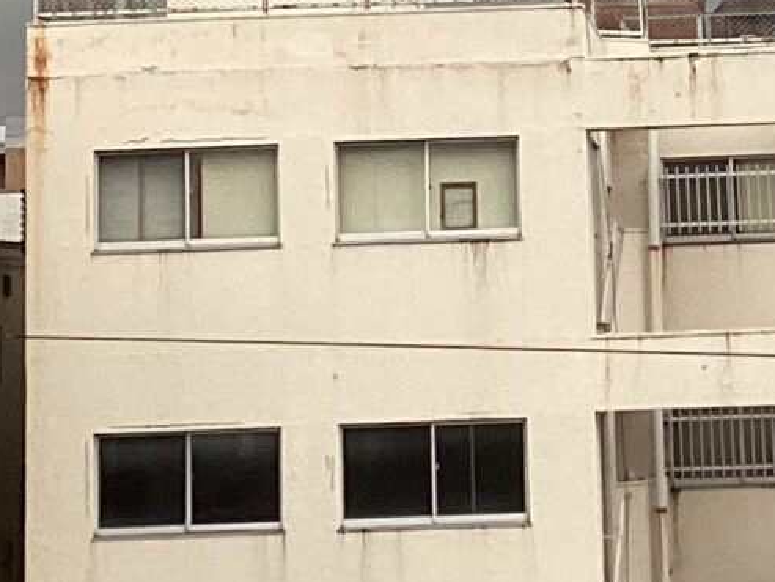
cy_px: -363
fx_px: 3605
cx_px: 623
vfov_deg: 8.9
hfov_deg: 12.2
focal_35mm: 161
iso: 25
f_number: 2.4
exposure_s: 1/208
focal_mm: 3.3
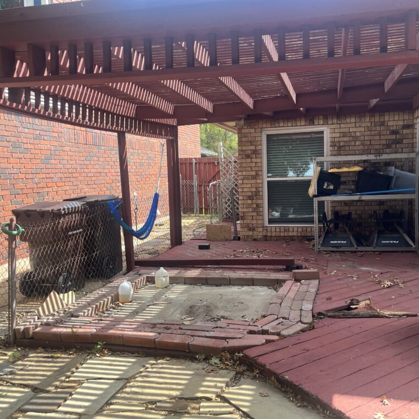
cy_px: 210
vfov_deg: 52.5
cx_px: 229
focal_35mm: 31
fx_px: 425
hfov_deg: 52.5
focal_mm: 5.1
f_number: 1.6
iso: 50
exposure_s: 1/558
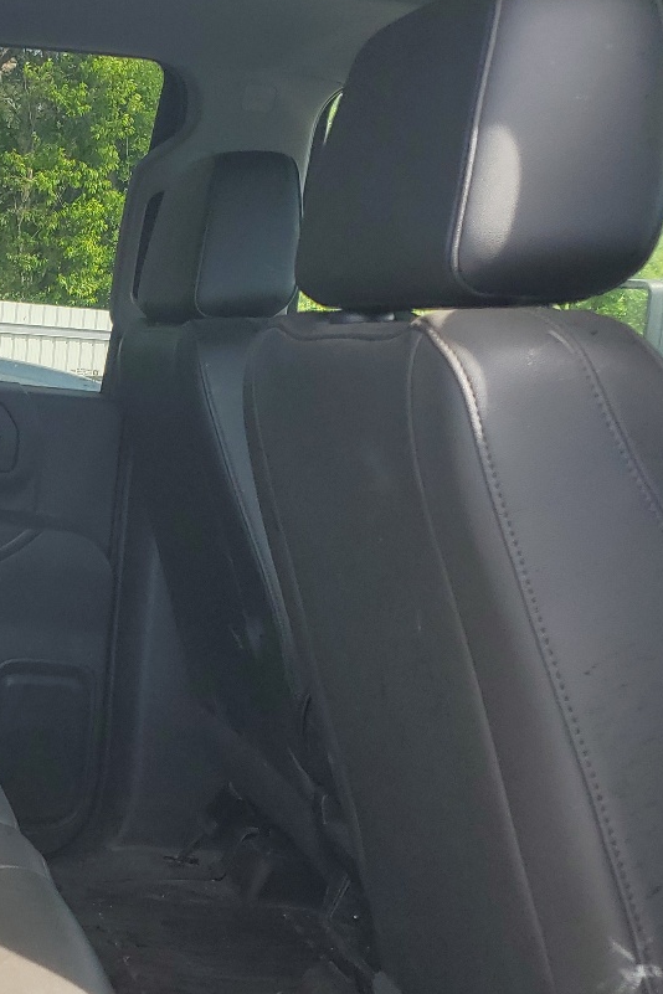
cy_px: 589
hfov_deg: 22.6
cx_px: -175
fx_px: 1492
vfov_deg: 36.8
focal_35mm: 54
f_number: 1.5
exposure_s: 1/526
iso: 50
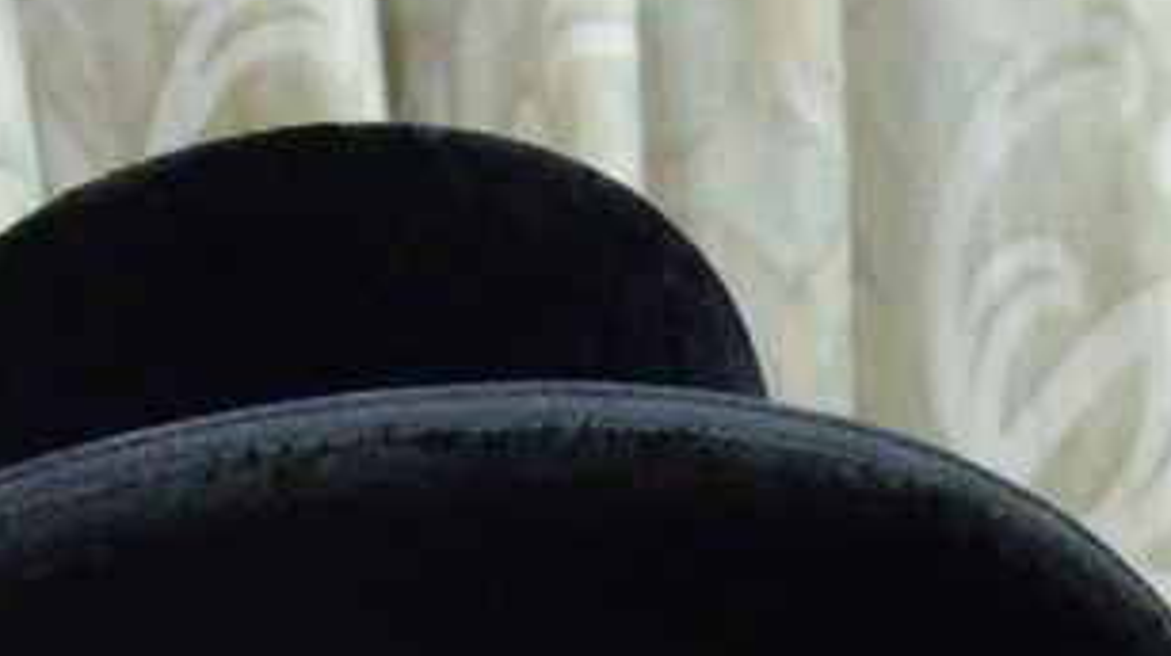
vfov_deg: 4.6
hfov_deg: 8.3
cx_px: 511
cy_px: 1297
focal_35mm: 261
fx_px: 8096
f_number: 5
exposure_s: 1/50
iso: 5000
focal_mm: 44
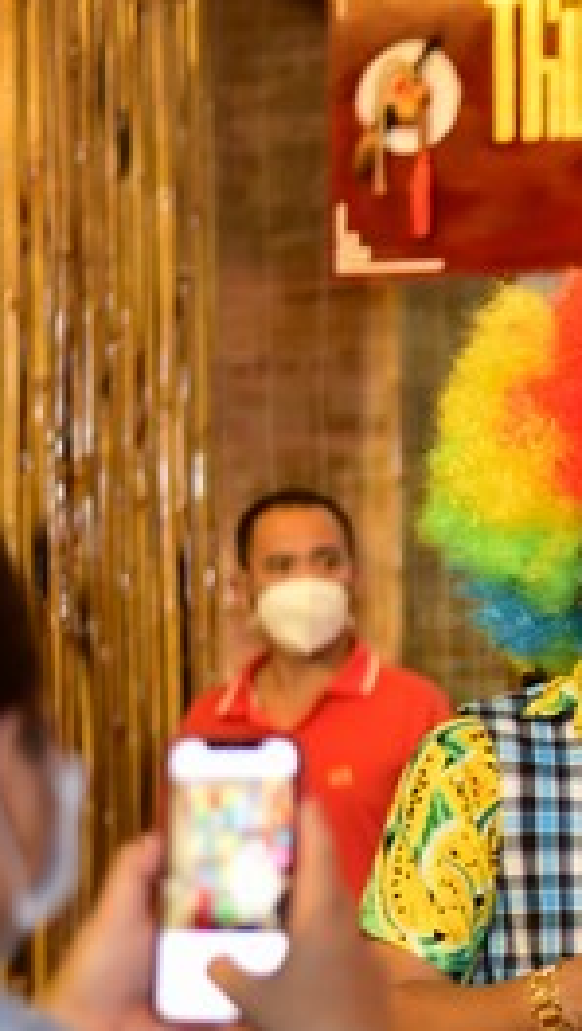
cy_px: 765
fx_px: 3530
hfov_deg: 9.0
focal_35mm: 129
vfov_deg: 16.5
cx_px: 1031
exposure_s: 1/200
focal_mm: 50
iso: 2000
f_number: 2
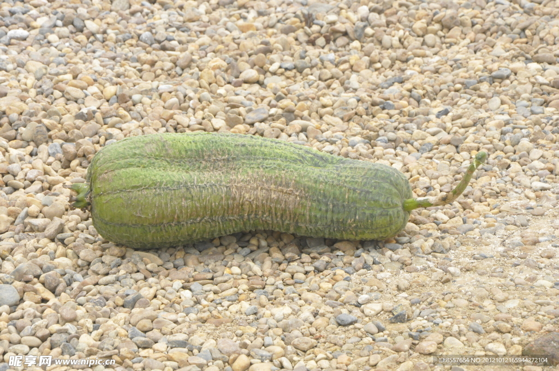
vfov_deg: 8.7
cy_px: 186
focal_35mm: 158
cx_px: 280
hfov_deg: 13.1
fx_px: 2442
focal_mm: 105
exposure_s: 1/500
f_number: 11
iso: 1250
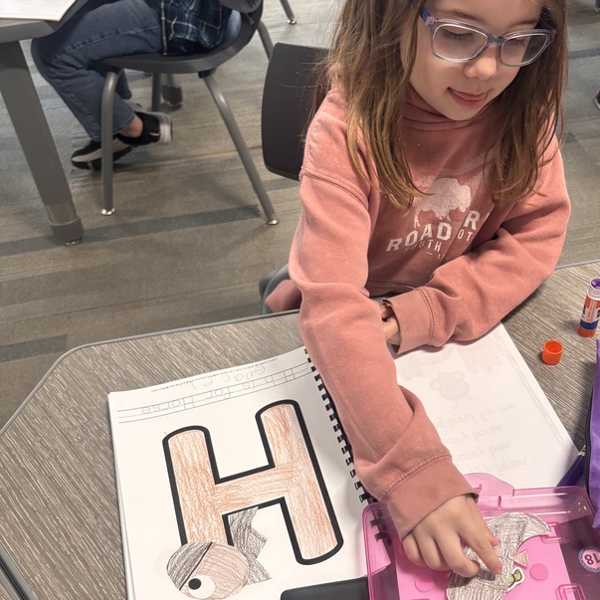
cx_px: 378
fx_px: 765
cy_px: 322
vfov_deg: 42.8
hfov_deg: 42.5
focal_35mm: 39
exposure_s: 1/60
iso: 160
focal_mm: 5.96
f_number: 1.6
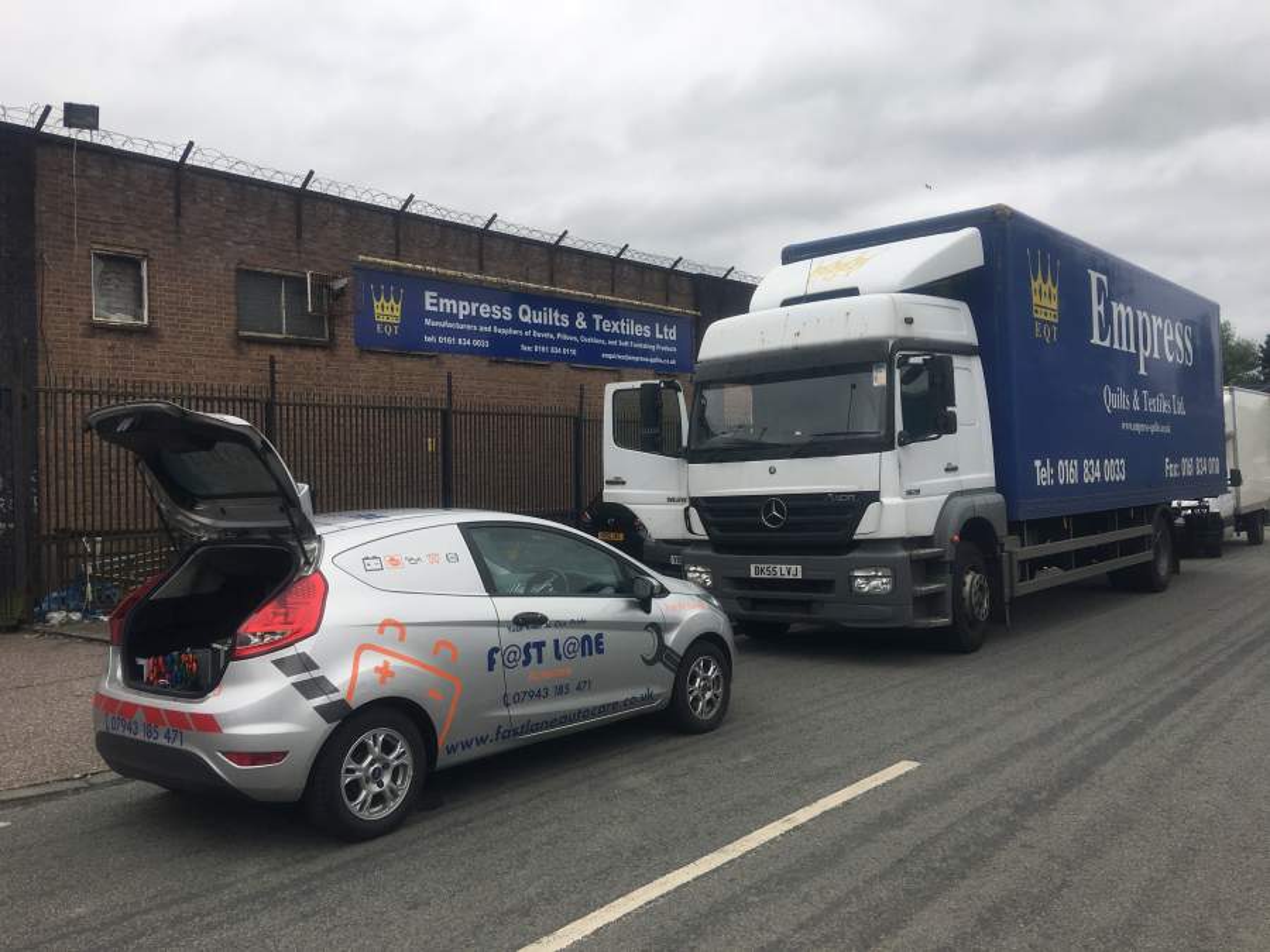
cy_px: 476
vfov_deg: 48.2
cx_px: 635
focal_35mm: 29
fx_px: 1064
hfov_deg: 61.7
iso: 25
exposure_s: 1/561
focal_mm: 4.15
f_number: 2.2
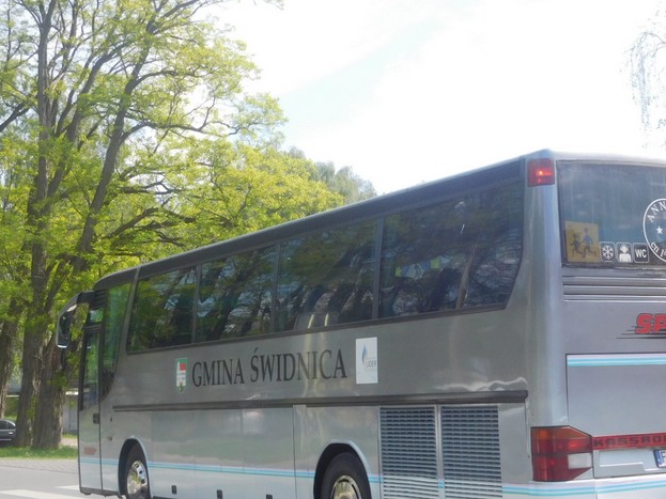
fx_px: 1250
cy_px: 301
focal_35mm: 65
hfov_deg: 29.6
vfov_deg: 22.5
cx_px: 454
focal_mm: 8
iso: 125
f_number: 4
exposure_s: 1/400
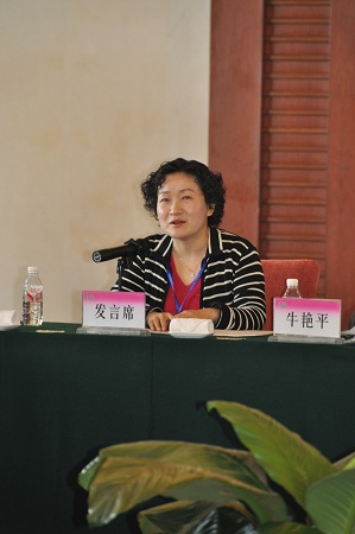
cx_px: 178
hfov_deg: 4.6
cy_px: 267
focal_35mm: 300
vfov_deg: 6.9
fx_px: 4447
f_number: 5.6
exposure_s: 1/60
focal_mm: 200
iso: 800
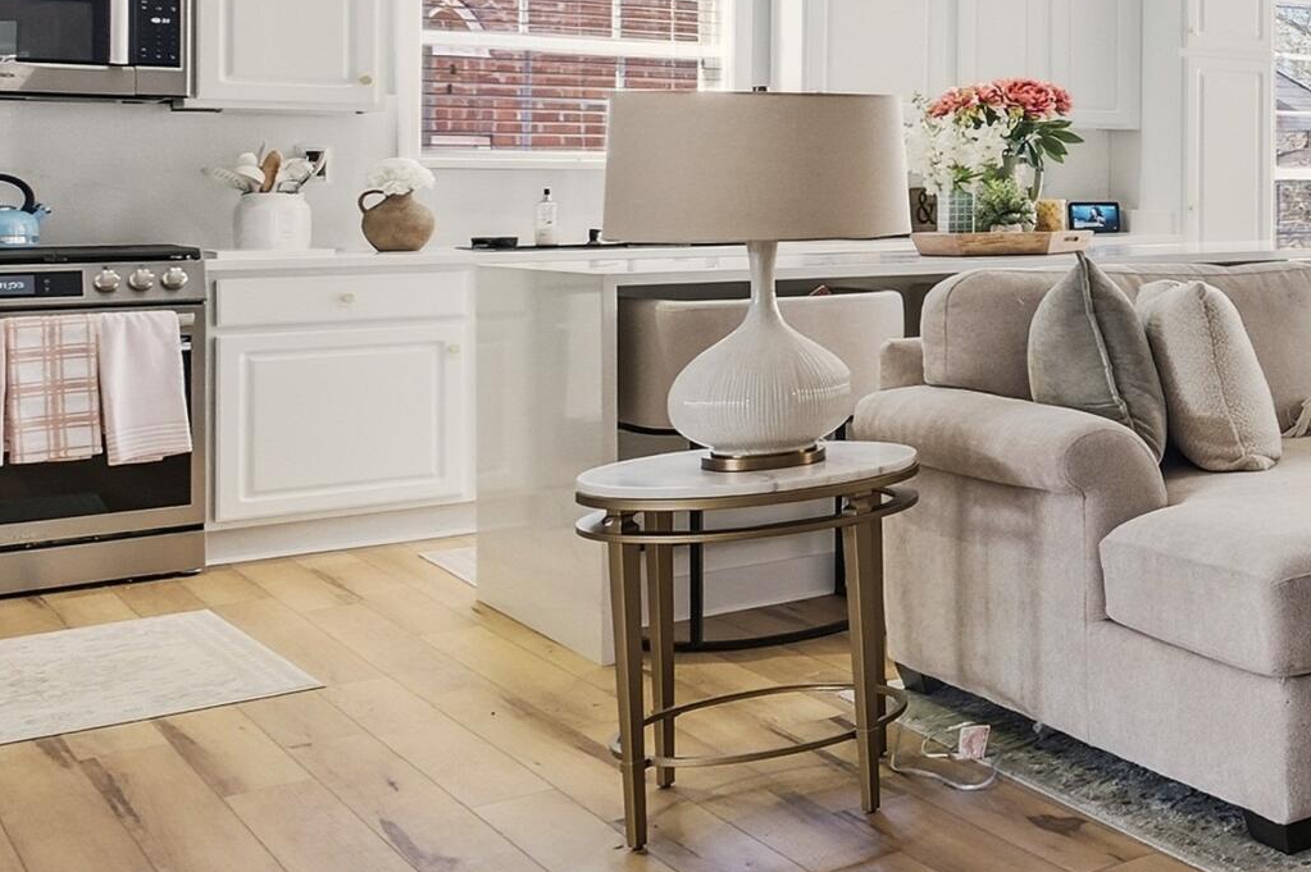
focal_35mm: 44
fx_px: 1601
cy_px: 220
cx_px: 1921
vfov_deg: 30.0
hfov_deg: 29.3
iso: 400
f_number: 9
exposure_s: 1/75
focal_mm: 10
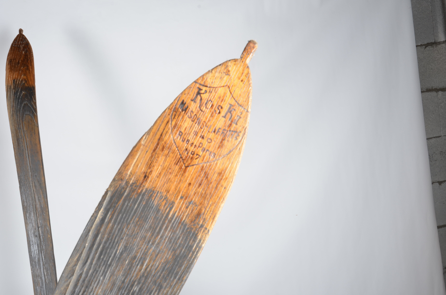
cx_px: 223
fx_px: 371
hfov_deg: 62.0
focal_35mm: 30
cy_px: 148
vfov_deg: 43.4
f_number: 14
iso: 100
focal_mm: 20
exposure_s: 1/125
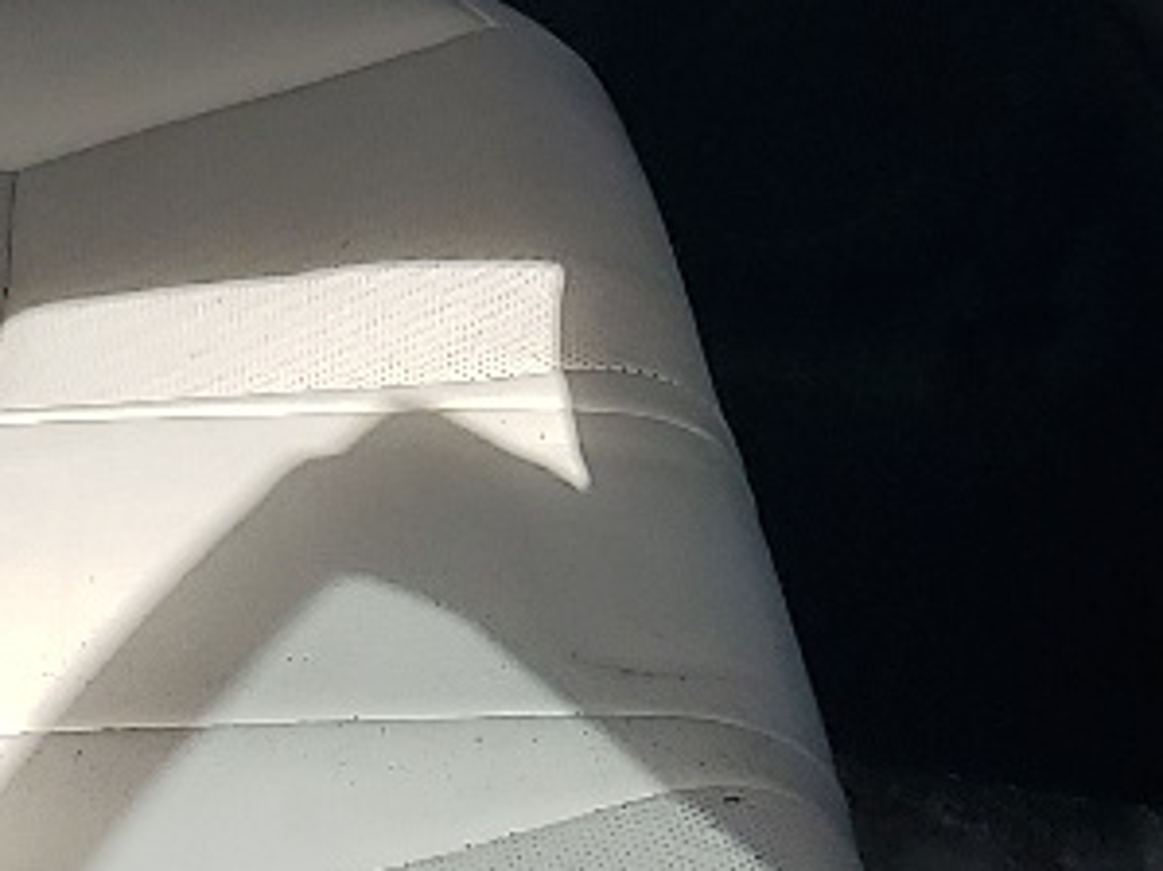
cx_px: 420
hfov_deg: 14.2
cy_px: -82
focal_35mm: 139
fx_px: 4668
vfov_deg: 10.5
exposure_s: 1/3333
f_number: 1.5
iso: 50
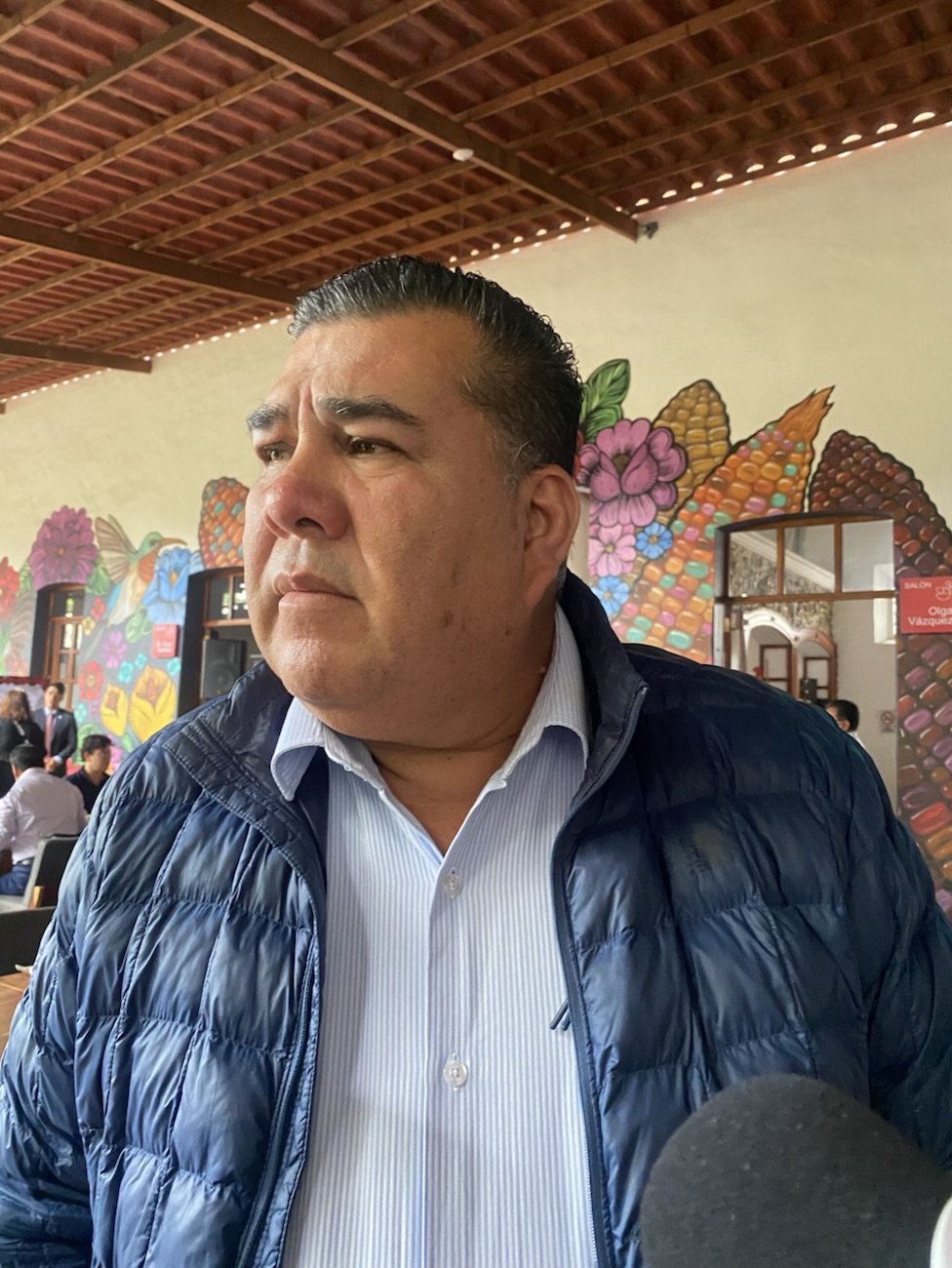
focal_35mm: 26
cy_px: 634
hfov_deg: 53.1
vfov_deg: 67.3
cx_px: 476
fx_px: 953
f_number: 1.8
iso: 500
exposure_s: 1/54
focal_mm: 4.25
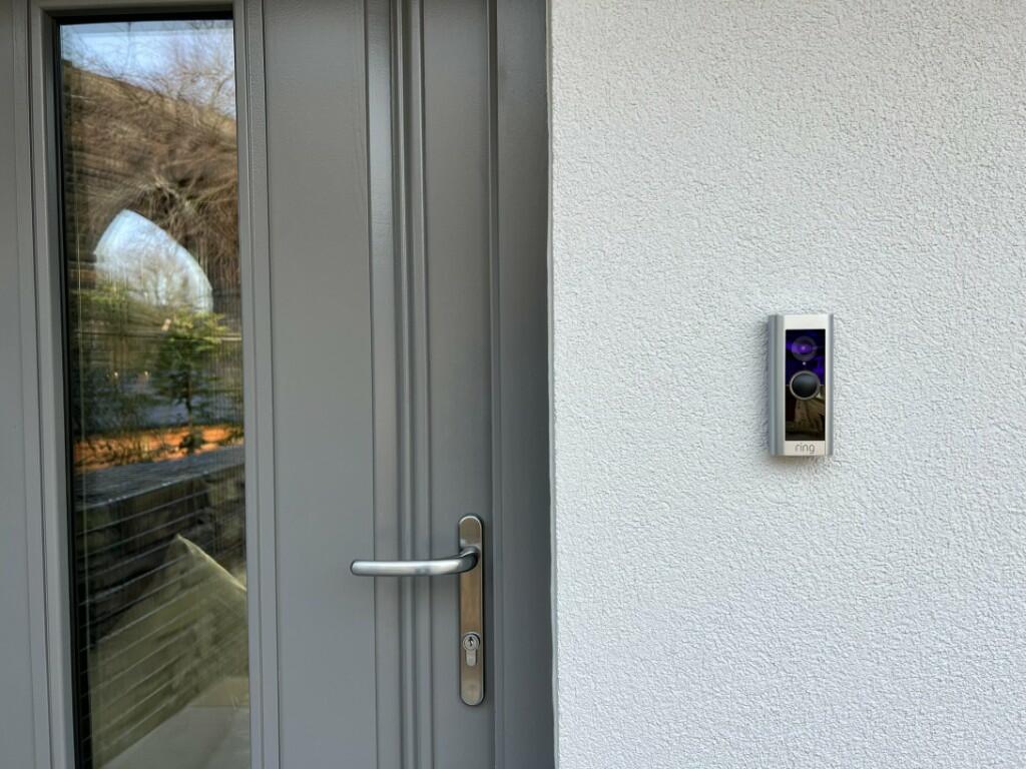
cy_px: 384
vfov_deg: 53.1
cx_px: 513
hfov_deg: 67.3
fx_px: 771
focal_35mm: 26
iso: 50
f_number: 1.5
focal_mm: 5.7
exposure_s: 1/632
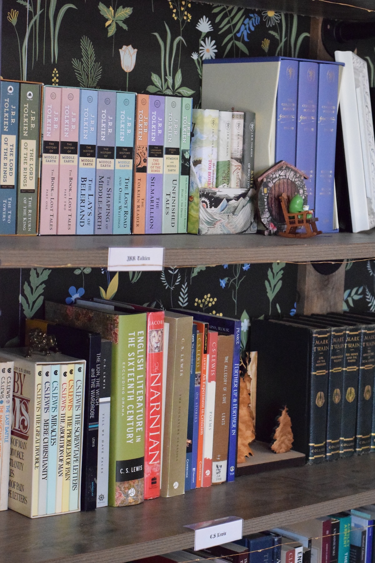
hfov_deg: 18.2
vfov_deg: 27.0
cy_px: 282
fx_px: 1172
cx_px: 188
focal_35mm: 75
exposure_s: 1/80
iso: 12800
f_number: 7.1
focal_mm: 50
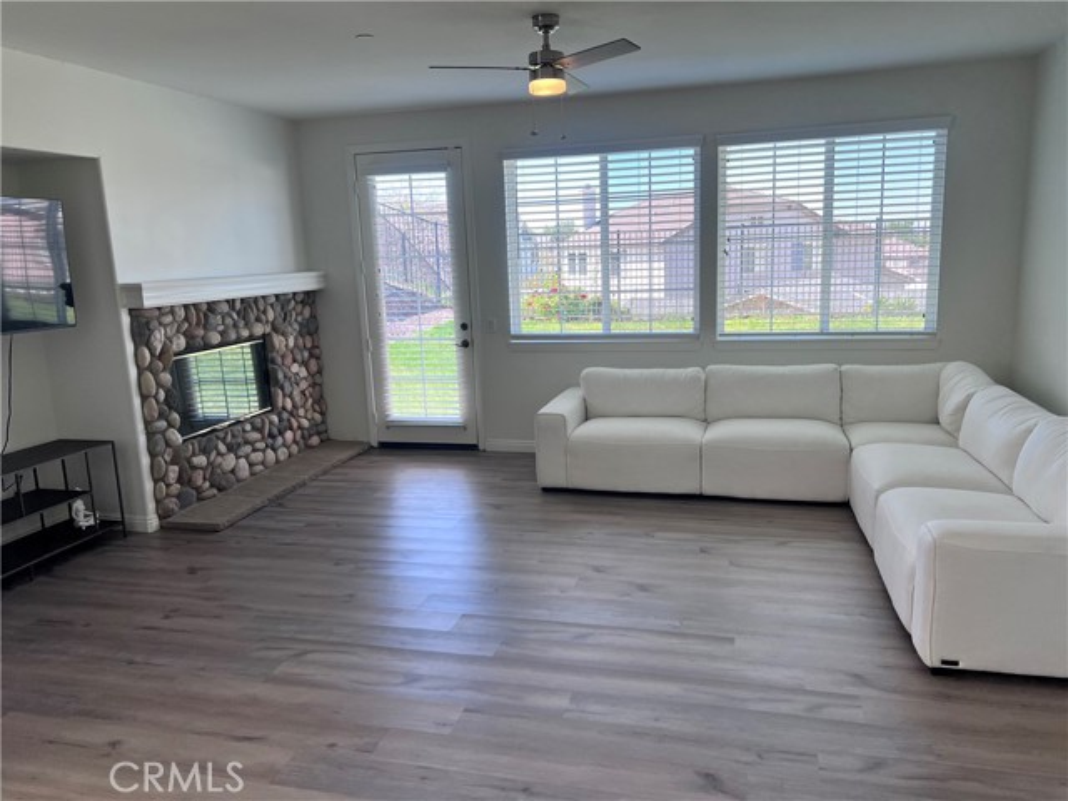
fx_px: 802
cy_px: 400
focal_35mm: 26
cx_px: 534
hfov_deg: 67.3
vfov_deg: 53.1
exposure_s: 1/274
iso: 50
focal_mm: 5.7
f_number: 1.5
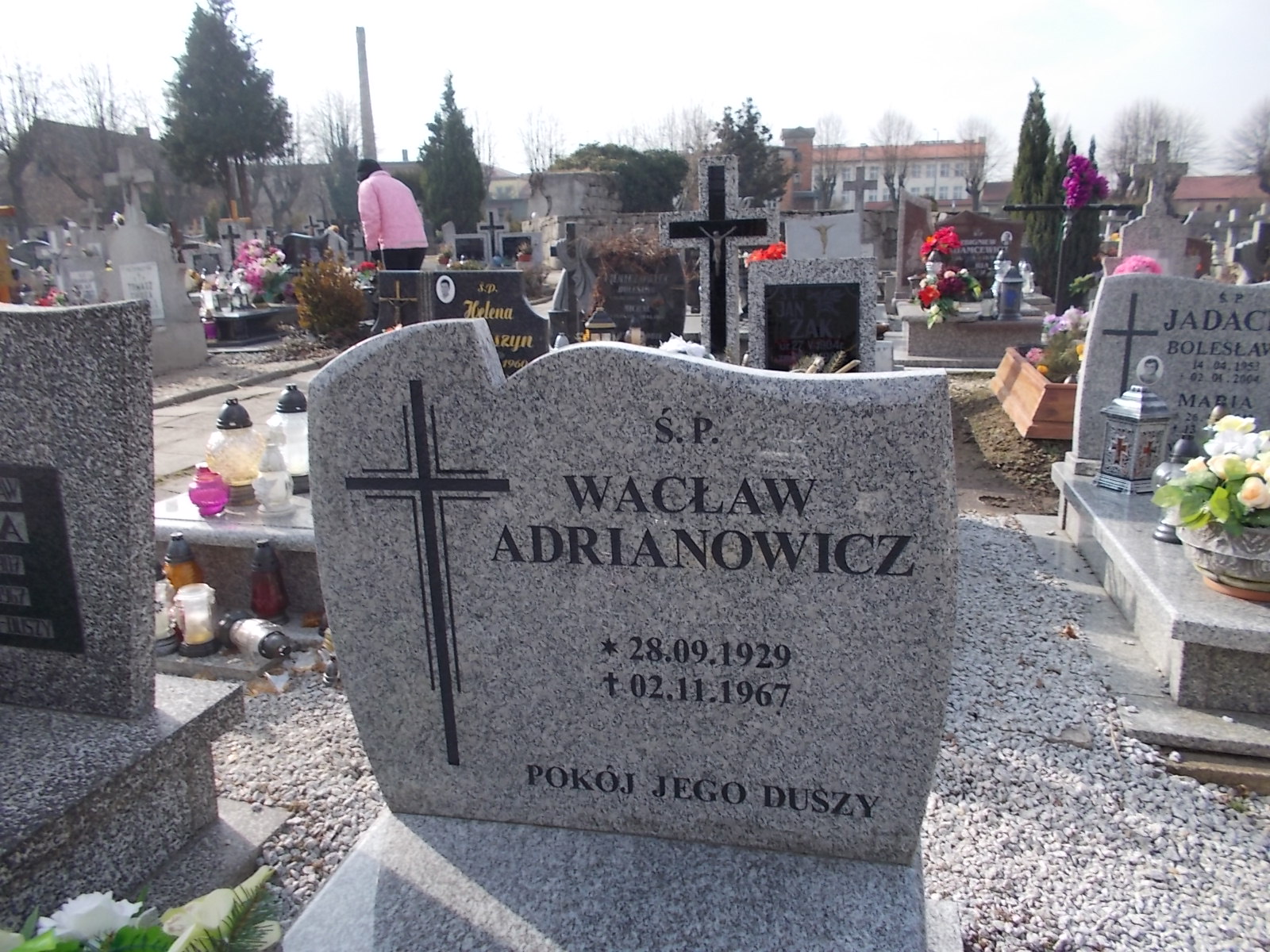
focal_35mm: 26
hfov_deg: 67.3
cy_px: 476
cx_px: 635
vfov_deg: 53.1
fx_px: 954
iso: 80
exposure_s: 1/80
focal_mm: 4.6
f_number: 8
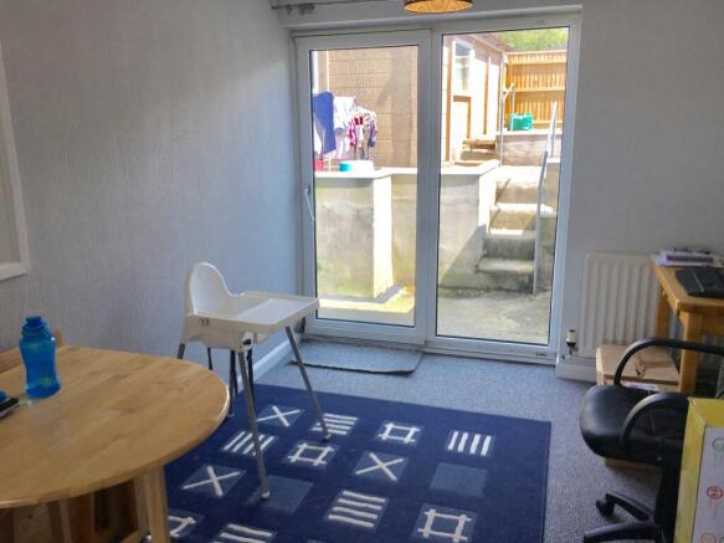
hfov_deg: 61.7
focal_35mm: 29
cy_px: 272
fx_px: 606
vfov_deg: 48.2
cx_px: 362
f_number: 2.2
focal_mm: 4.15
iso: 25
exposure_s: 1/300
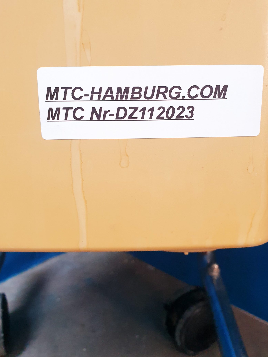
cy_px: 145
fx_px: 330
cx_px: 138
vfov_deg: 56.4
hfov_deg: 44.2
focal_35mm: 32
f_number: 2.4
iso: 250
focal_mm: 4.3
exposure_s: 1/50
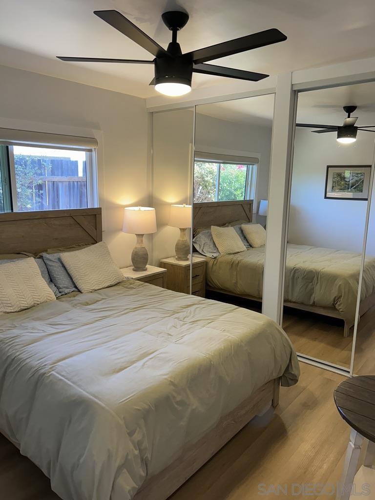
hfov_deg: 53.1
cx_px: 188
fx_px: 376
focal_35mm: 26
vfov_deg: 67.3
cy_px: 250
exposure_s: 1/120
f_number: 1.5
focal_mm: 5.7
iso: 100
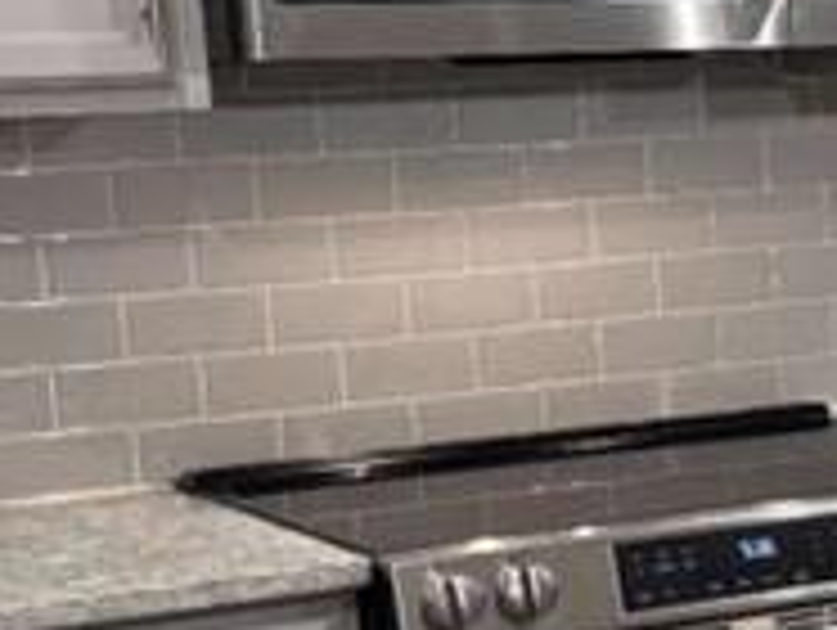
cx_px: 2228
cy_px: 464
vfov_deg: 11.2
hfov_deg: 11.4
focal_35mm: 132
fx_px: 3196
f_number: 1.78
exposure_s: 1/60
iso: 160
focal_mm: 6.76
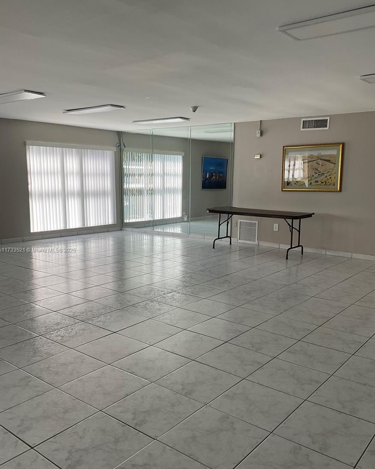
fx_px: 430
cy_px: 250
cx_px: 189
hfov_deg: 47.1
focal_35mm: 31
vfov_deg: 57.1
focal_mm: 3
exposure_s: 1/165
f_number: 1.8
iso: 16
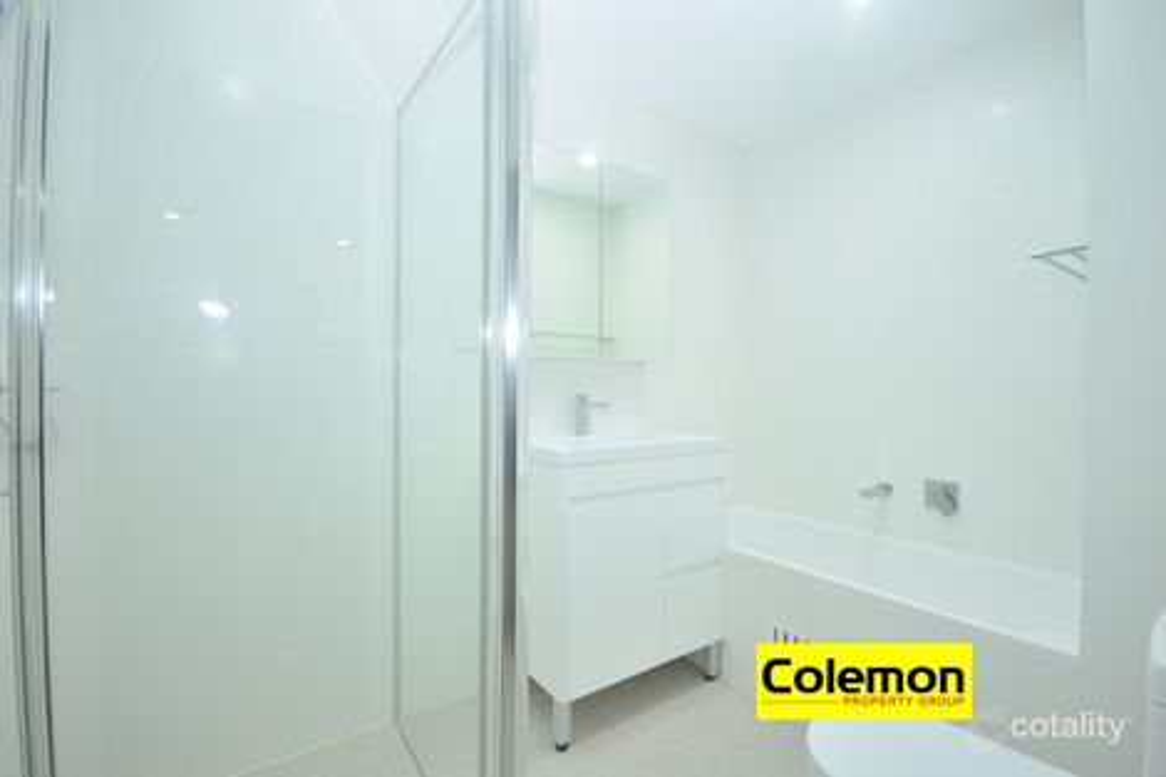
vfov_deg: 77.3
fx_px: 486
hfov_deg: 100.4
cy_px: 388
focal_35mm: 15
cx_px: 583
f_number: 4.5
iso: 400
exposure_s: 1/80
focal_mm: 10
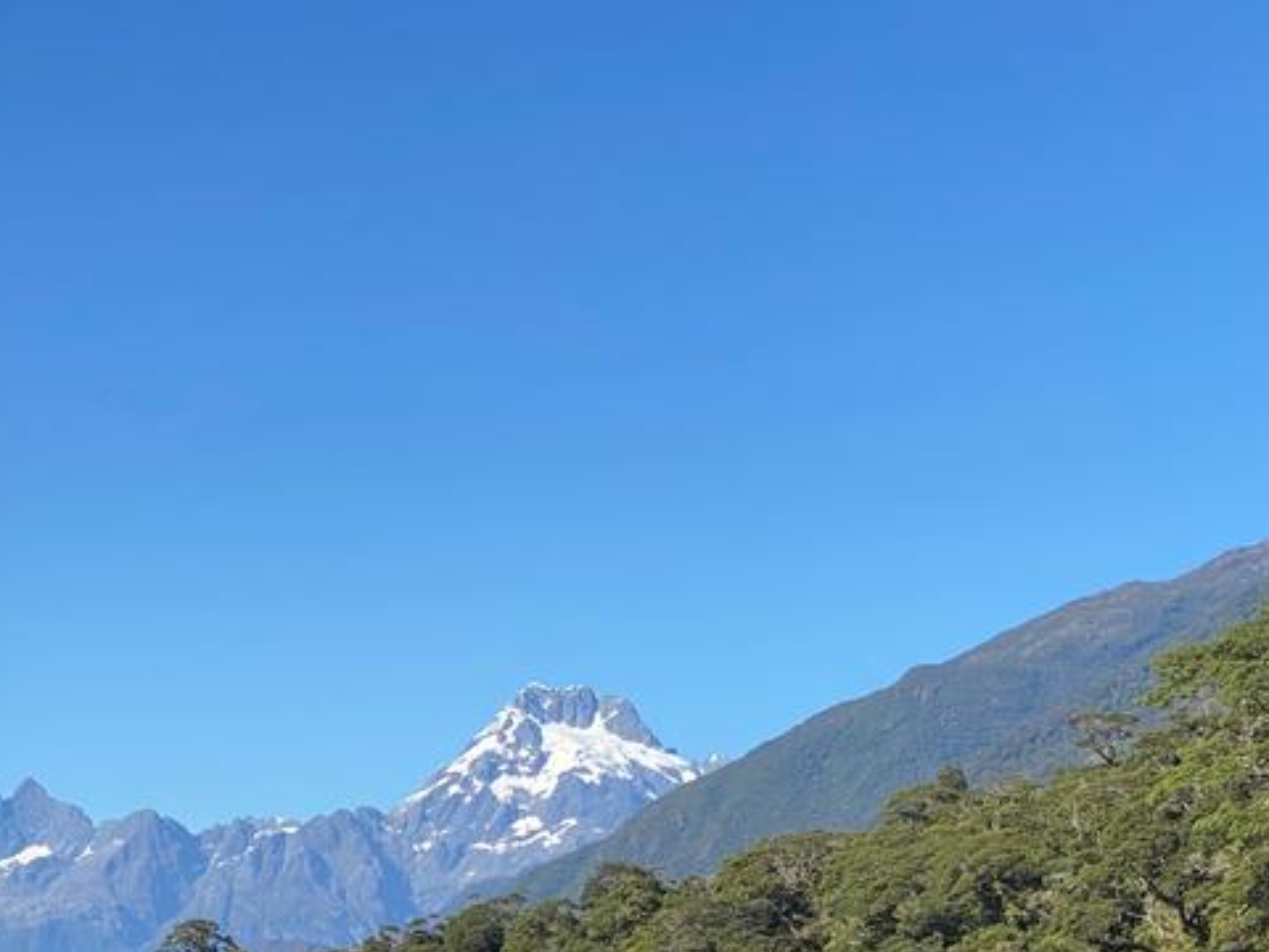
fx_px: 4069
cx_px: 219
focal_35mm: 111
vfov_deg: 13.2
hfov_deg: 17.5
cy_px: 960
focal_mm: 6
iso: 20
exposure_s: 1/1199
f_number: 2
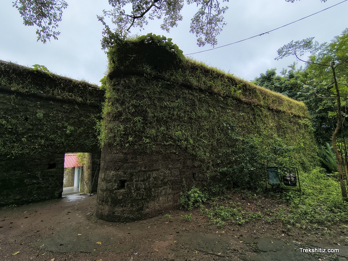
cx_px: 174
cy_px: 130
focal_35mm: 12
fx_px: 121
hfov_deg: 110.5
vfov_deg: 94.5
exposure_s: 1/146
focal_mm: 2.13
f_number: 2.2
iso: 100
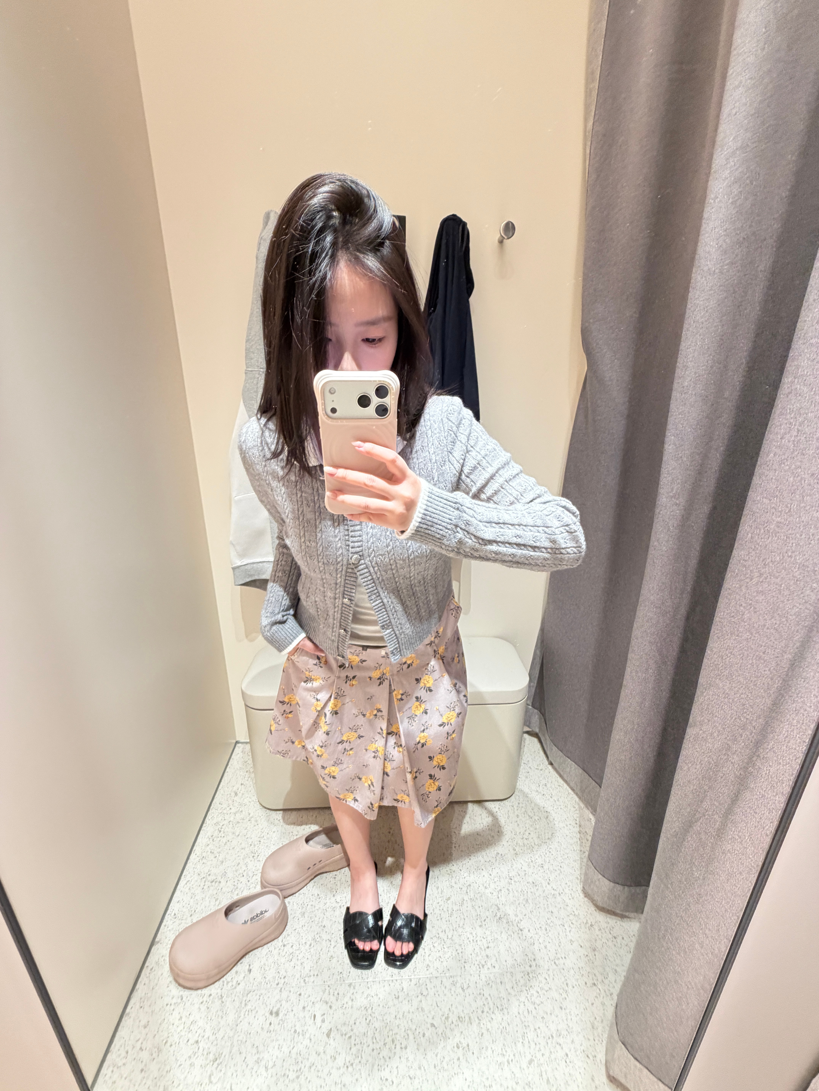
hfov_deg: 85.7
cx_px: 410
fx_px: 442
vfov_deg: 102.1
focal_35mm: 14
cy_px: 546
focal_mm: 2.22
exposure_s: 1/100
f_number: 2.2
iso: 320
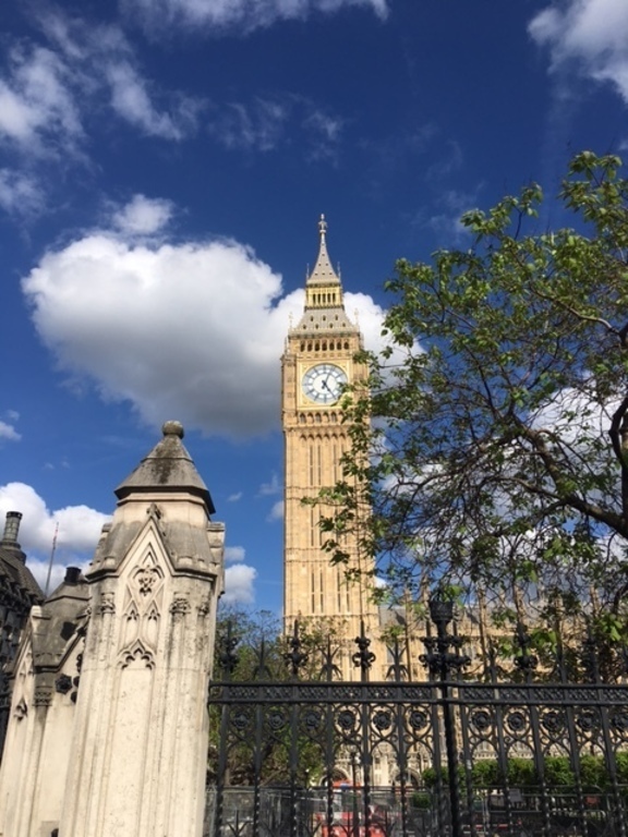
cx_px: 314
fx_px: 701
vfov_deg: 61.7
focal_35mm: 29
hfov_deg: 48.2
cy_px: 418
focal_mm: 4.15
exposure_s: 1/2653
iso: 25
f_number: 2.2
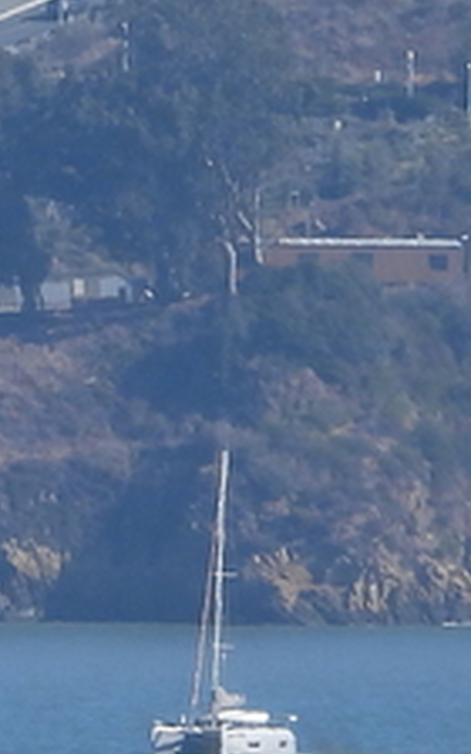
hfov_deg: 0.4
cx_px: -1336
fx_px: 62251
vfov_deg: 0.7
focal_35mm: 3031
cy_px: -263
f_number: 5
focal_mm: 89.2
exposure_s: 1/500
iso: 100
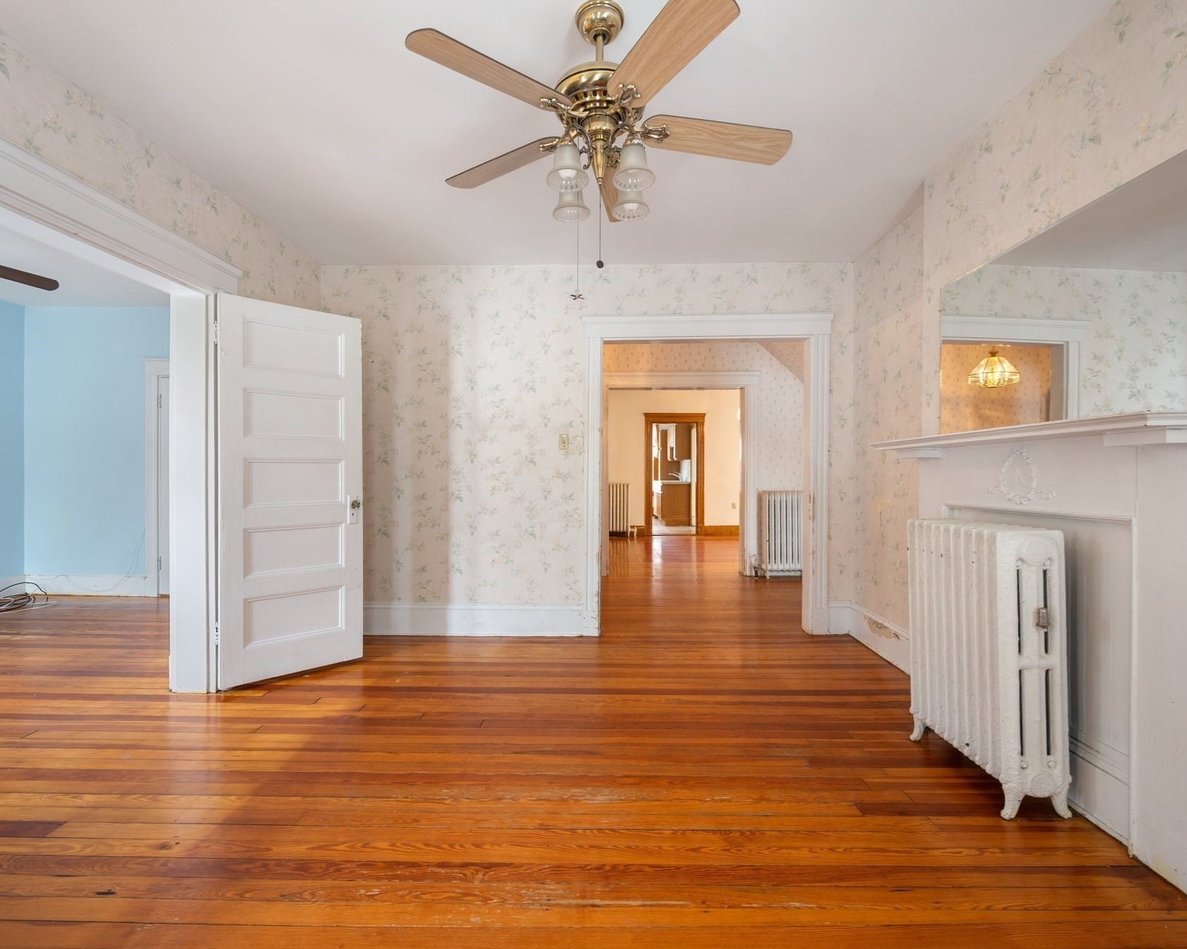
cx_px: 587
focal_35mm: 16
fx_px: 562
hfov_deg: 93.1
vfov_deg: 80.4
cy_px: 472
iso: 400
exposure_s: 1/4
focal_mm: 14
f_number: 7.1
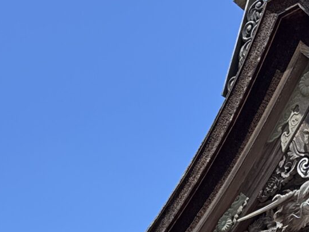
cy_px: 443
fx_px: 1009
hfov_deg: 17.4
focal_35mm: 113
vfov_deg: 11.9
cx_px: 175
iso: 80
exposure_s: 1/1980
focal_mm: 6.76
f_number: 1.78
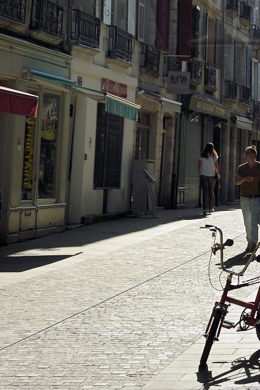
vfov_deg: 18.7
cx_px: 332
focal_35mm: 105
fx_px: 1137
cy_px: -37
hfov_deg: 12.7
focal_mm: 38
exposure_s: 1/250
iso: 200
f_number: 8
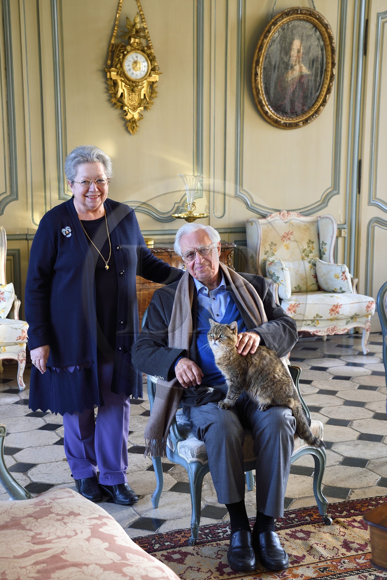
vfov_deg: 38.2
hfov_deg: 26.0
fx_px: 838
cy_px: 290
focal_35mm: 52
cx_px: 194
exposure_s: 1/25
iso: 800
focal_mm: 52
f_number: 7.1
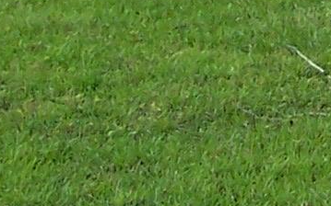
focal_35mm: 289
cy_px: -272
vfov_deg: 4.4
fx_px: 2606
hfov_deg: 7.1
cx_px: 588
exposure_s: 1/400
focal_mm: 6.3
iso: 80
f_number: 2.8
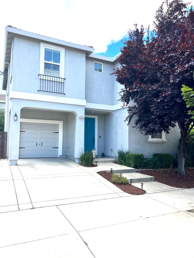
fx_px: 194
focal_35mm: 26
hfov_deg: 53.1
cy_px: 129
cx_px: 97
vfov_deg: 67.3
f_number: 1.5
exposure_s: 1/1698
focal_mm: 5.7
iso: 50
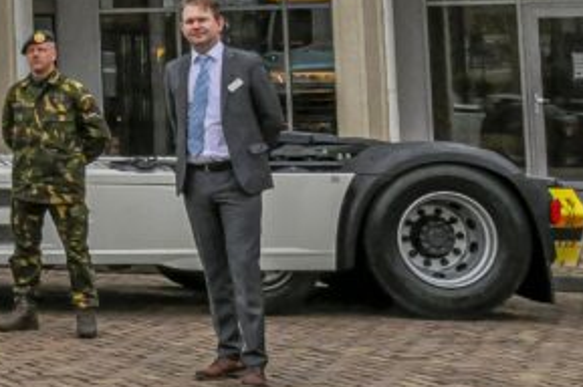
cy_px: -161
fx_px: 1893
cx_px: -353
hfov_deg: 15.7
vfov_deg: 11.3
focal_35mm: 117
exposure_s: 1/200
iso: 2000
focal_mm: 22
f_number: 14
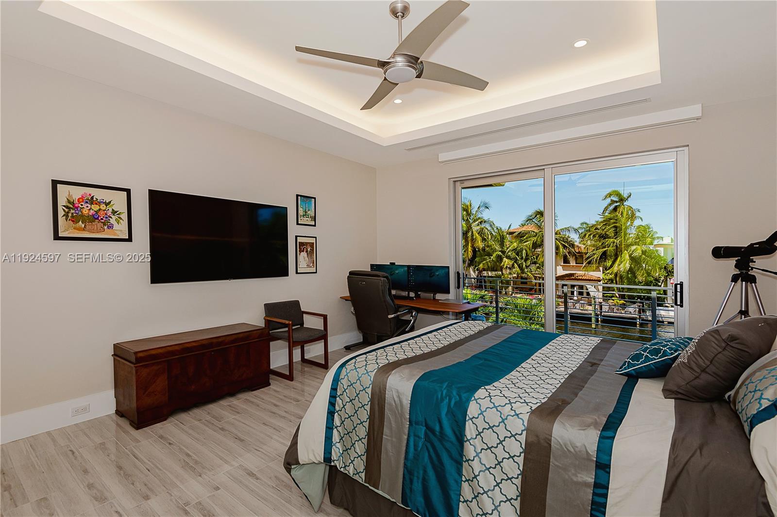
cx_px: 388
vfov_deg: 73.7
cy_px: 258
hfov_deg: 96.7
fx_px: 345
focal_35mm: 16
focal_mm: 16
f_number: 8
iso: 400
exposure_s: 1/250
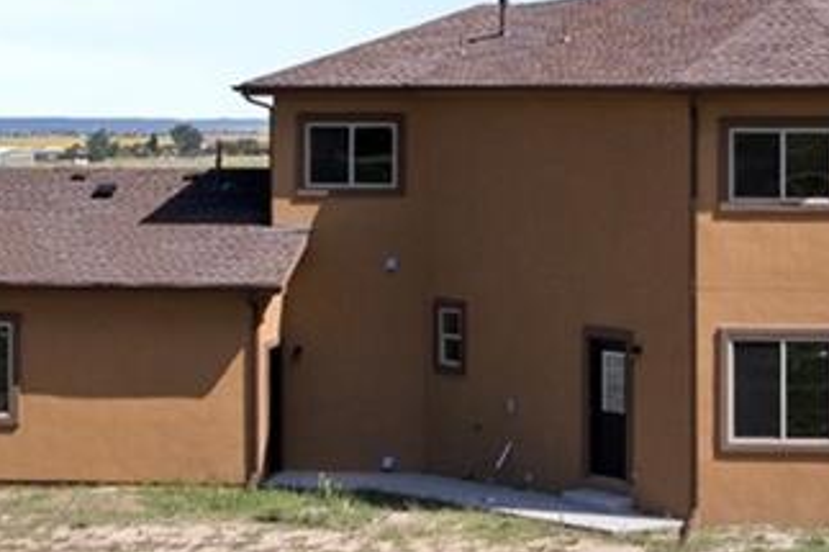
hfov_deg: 18.6
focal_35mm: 109
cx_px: 688
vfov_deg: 12.5
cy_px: 119
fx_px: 2509
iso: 100
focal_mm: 8.38
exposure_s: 1/1600
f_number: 2.8
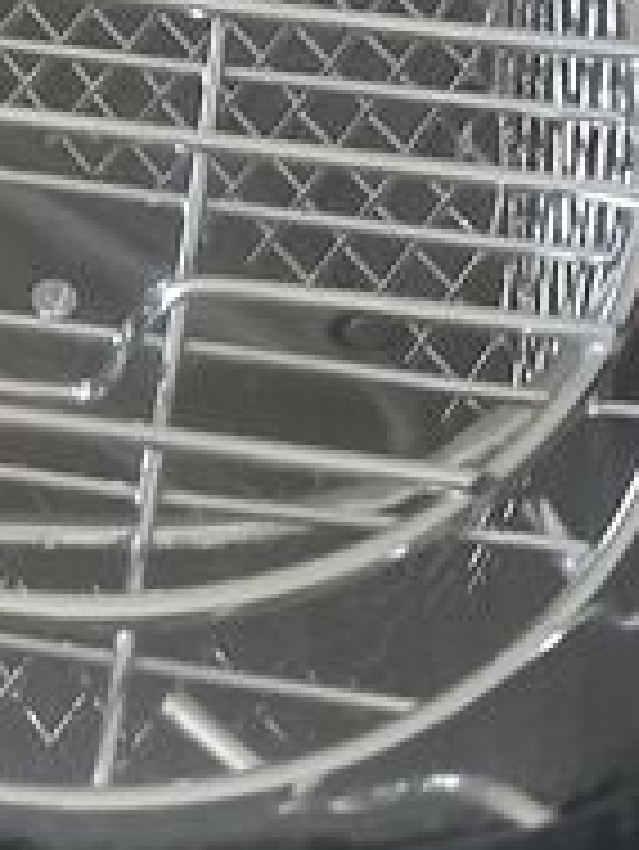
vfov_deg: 14.5
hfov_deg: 10.7
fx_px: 3245
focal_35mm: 132
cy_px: -153
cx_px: -446
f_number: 2
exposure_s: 1/25
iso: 640
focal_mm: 4.6
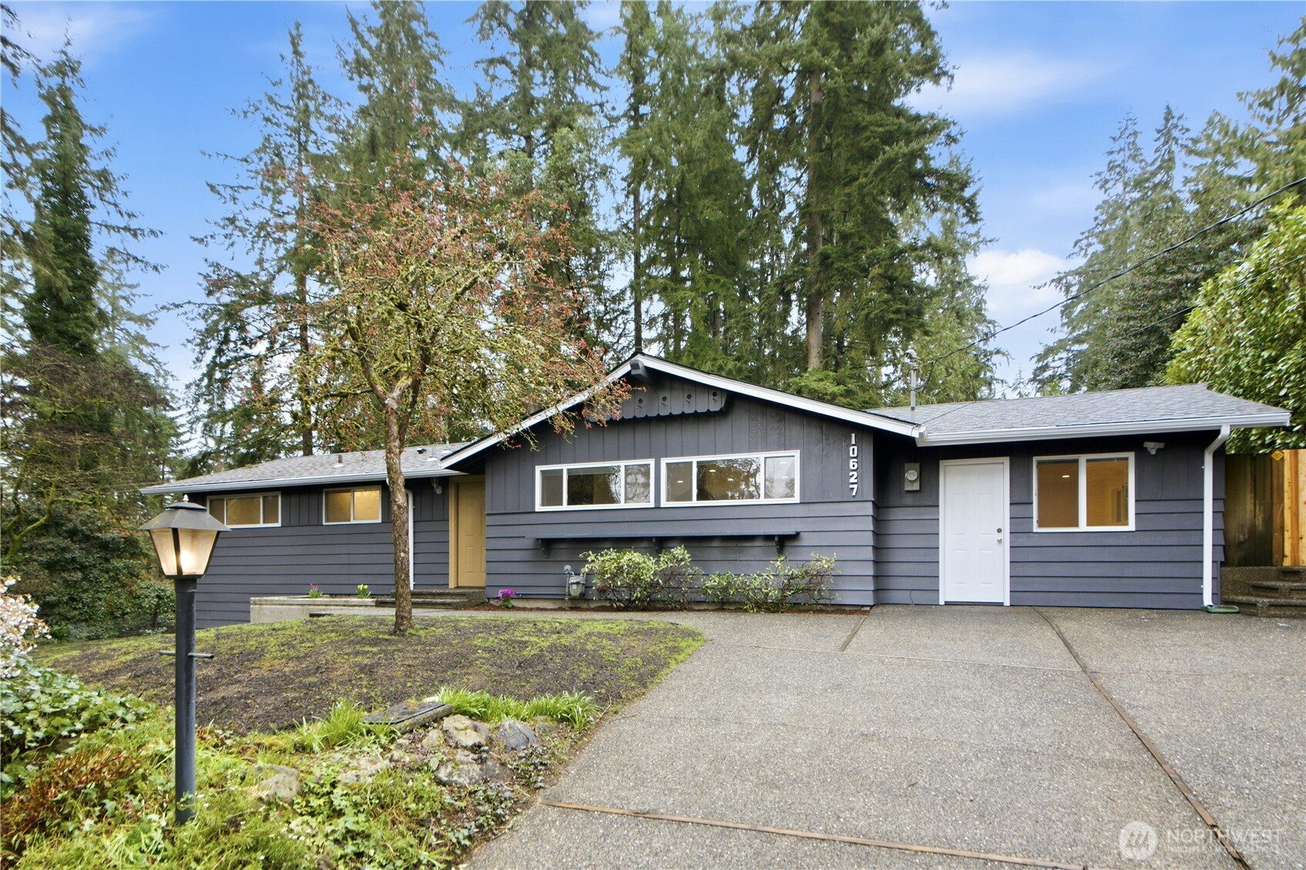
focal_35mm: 17
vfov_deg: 70.4
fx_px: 617
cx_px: 653
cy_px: 435
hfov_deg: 93.3
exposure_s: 1/50
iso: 400
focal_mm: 17
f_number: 9
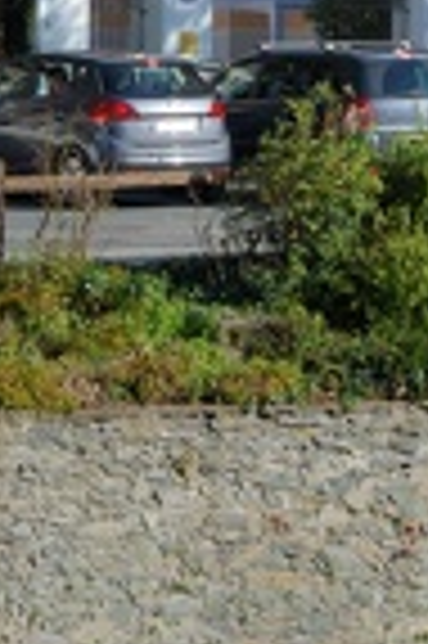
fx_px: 4737
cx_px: 874
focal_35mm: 265
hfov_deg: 5.1
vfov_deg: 7.4
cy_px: -770
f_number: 11
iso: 200
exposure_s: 1/250
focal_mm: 50
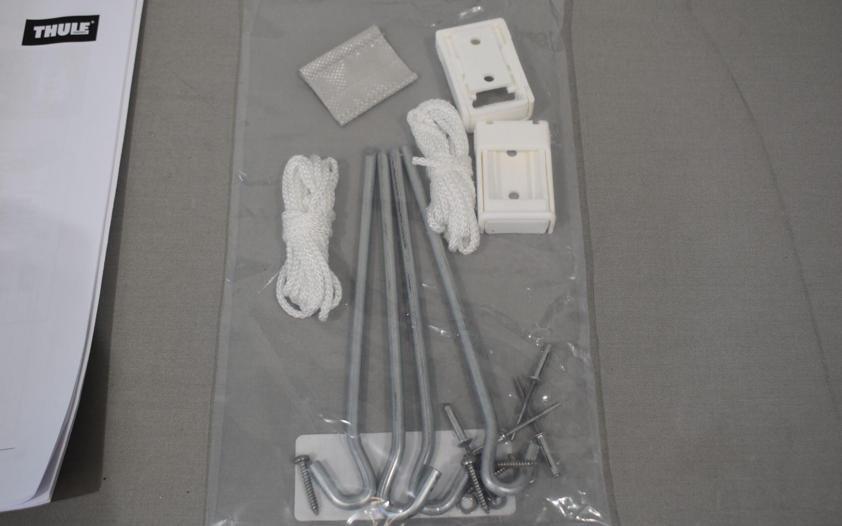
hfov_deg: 46.2
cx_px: 421
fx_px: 987
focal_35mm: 43
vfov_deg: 29.9
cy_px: 271
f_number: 5.6
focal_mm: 28
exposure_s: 1/125
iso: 280
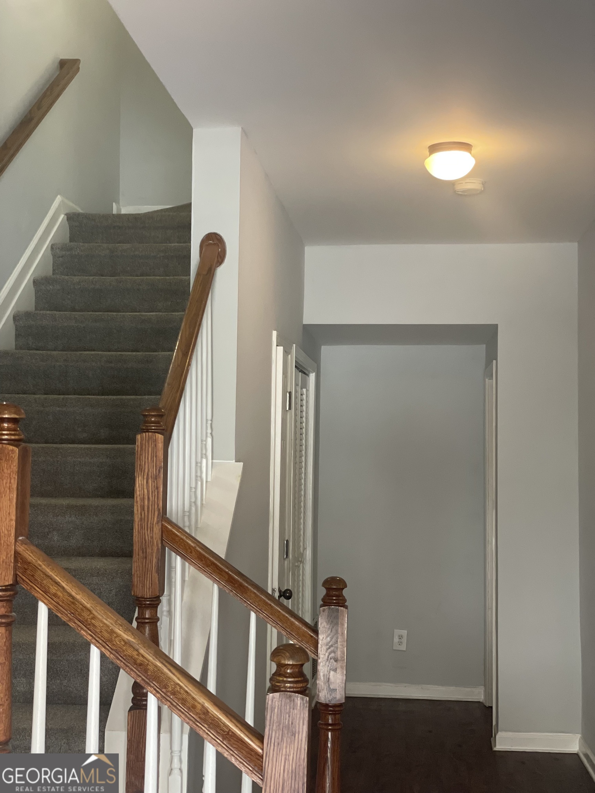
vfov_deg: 36.8
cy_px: 396
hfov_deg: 28.0
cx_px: 298
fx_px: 1192
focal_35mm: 52
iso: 160
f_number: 2
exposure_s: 1/60
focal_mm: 6
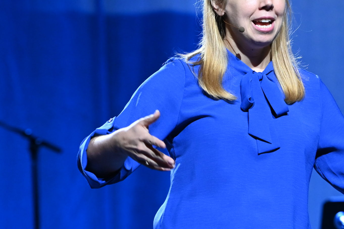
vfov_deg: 3.0
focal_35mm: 451
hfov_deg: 4.6
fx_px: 4309
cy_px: 84
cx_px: 291
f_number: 6.3
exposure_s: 1/250
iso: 2500
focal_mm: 160
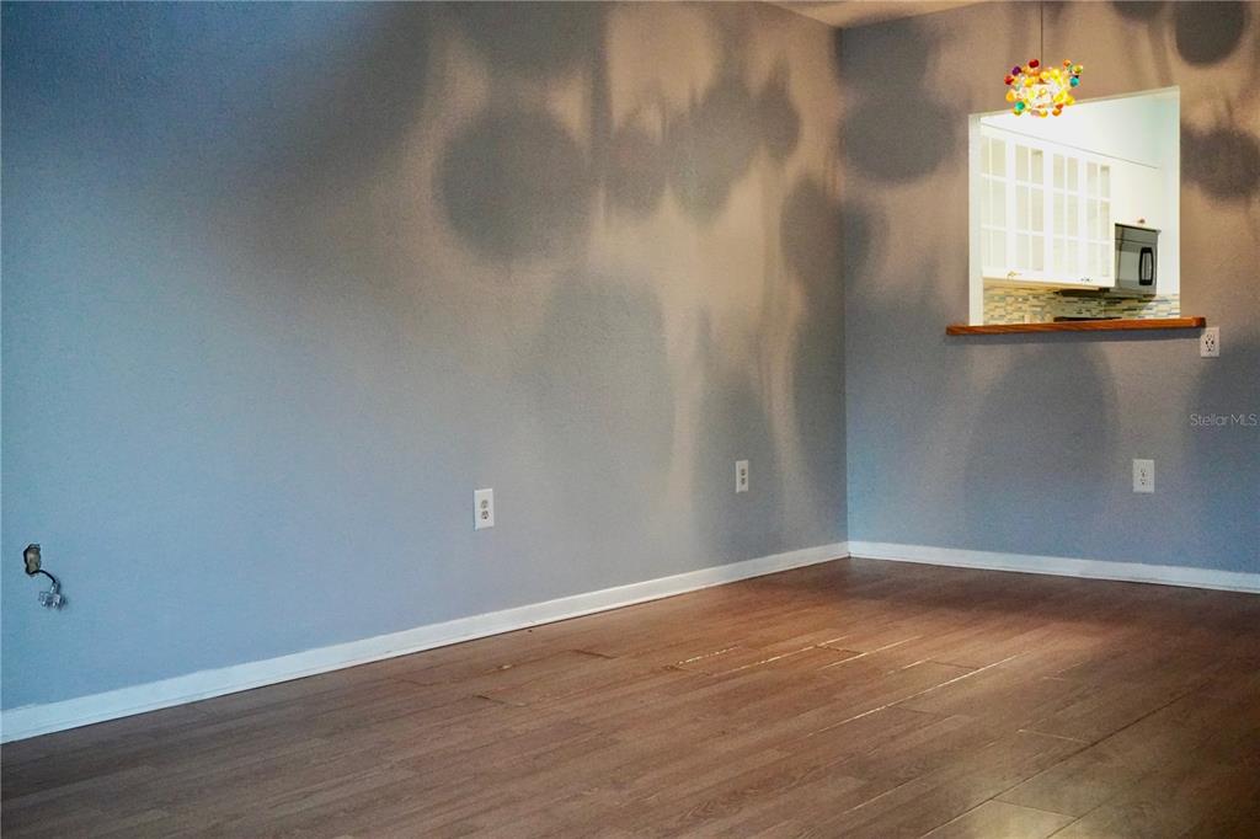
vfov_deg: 34.2
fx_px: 1364
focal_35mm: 39
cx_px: 630
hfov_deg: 49.6
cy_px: 420
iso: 6400
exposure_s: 1/125
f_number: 4.5
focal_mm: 26
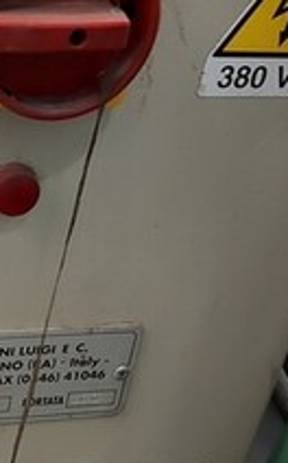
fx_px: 907
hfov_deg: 17.1
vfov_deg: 28.6
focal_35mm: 72
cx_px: -76
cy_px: 277
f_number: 1.8
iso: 320
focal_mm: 5.23
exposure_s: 1/24
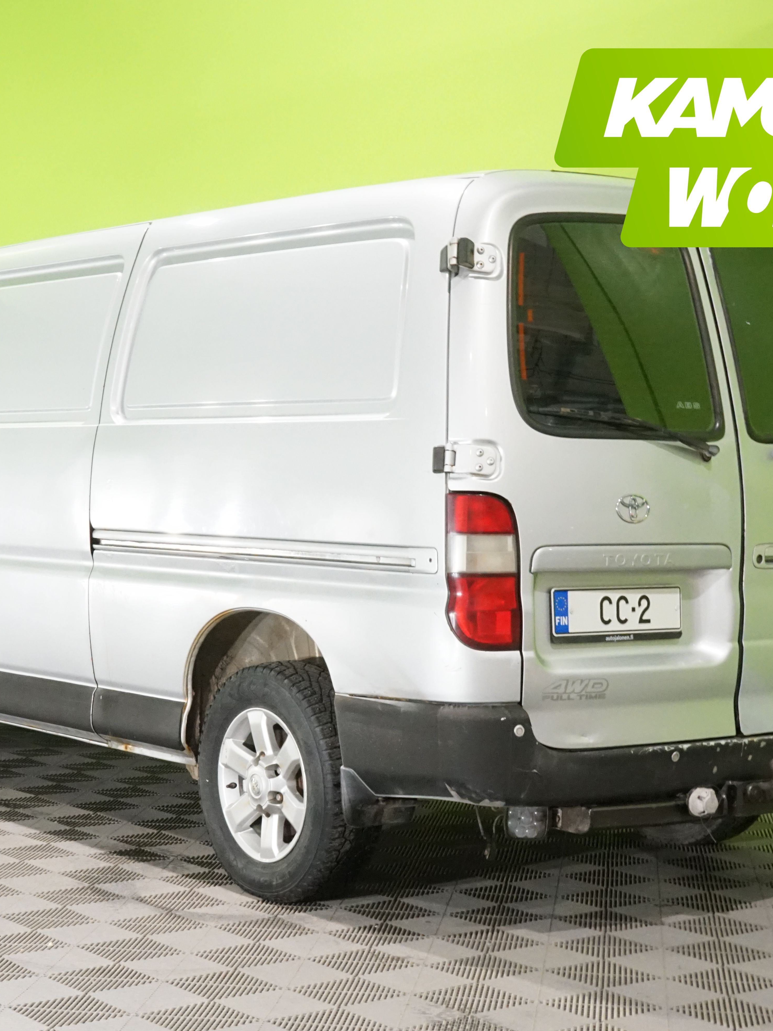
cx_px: 328
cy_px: 512
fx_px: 1995
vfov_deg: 29.0
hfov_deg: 21.9
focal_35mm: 67
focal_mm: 46
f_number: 20
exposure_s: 1/15
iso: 6400
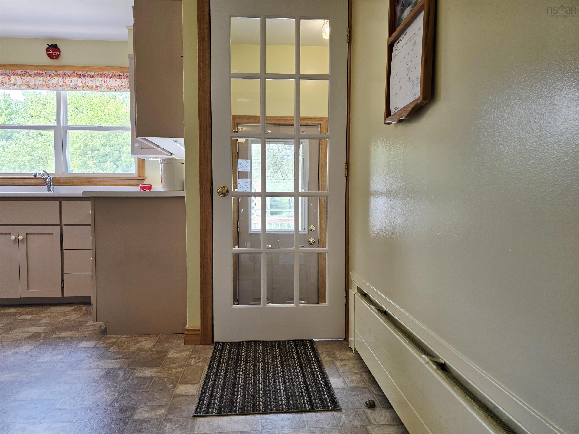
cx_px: 290
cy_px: 217
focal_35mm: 23
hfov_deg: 73.9
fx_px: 385
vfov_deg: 58.9
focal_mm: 6.3
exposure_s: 1/120
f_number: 1.7
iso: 32
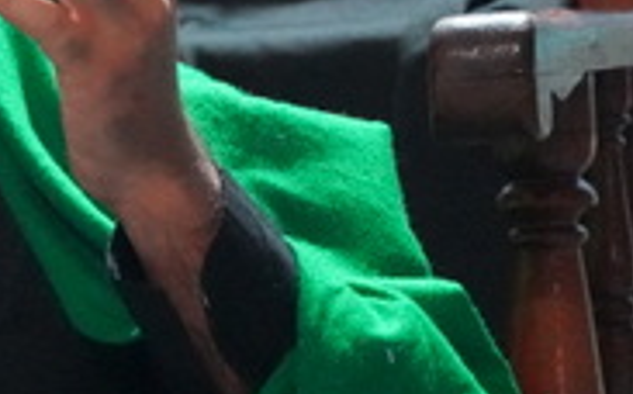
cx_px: -605
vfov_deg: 4.6
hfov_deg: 7.1
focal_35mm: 287
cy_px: 404
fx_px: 4938
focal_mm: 57.1
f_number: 2.8
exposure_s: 1/50
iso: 12800
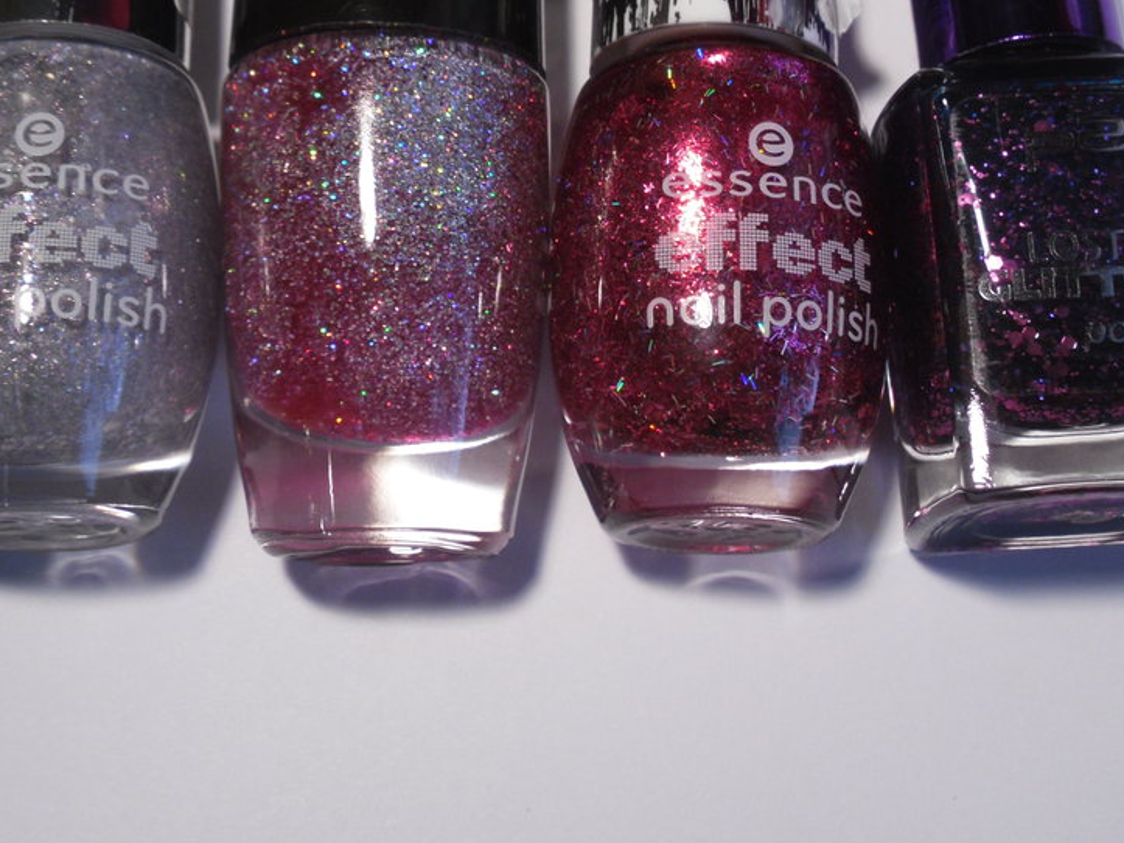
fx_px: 2695
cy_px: 191
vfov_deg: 17.6
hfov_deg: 23.6
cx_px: 564
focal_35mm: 83
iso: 100
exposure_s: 1/45
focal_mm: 6.3
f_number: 3.5
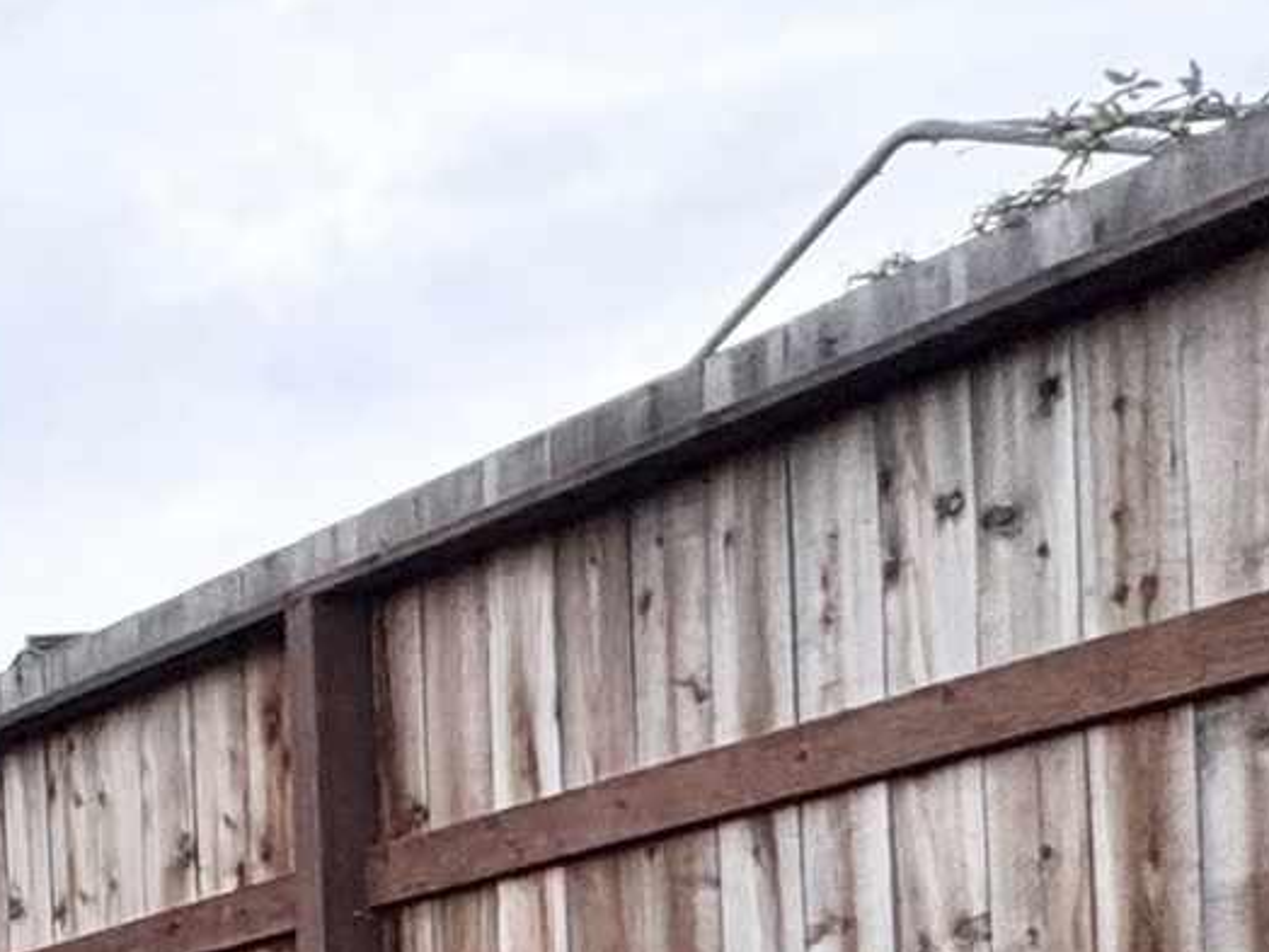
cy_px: 1565
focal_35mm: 82
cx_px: -1933
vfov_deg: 16.0
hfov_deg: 14.1
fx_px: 3006
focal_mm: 2.22
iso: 40
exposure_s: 1/868
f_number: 2.2
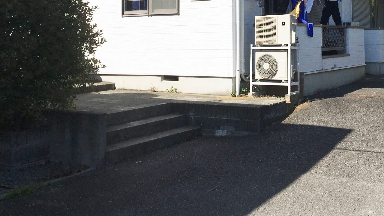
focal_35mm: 50
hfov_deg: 40.6
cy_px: -1
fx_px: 509
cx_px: 266
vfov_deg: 23.0
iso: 25
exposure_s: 1/2959
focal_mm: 4.15
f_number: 2.2
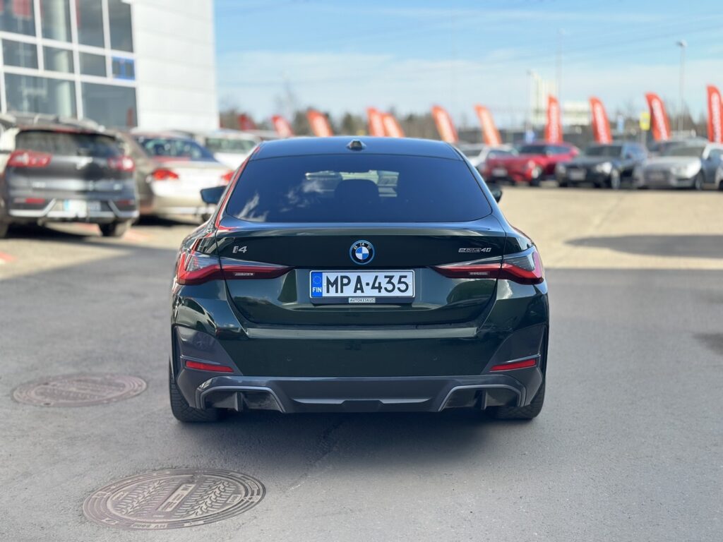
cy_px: 271
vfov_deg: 30.3
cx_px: 362
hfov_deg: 39.7
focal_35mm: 48
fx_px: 1003
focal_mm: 6.86
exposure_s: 1/709
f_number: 1.78
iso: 80
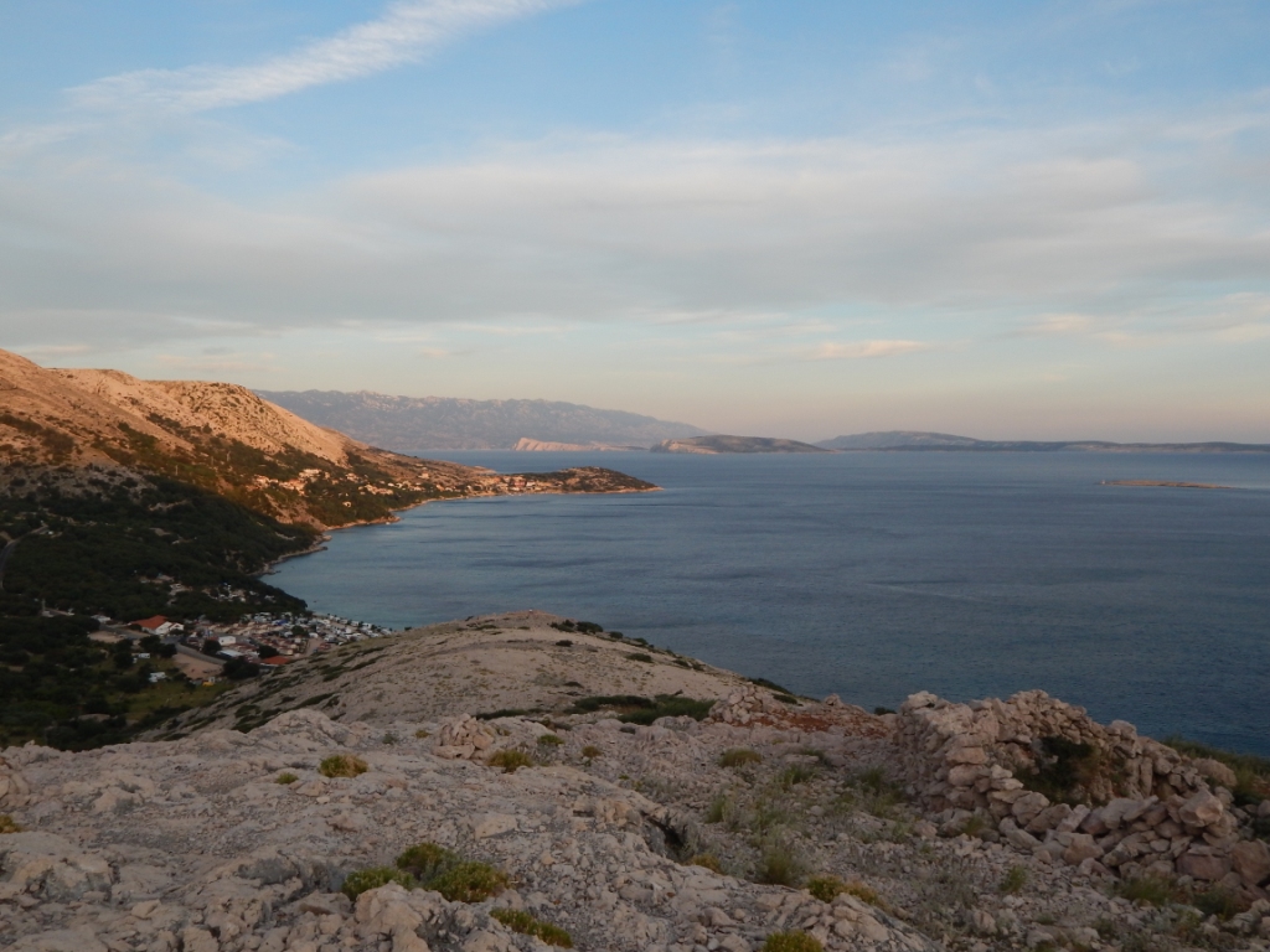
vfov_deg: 49.7
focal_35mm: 28
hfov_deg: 63.4
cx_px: 635
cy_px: 476
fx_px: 1027
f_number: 3.2
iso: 125
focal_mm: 5.1
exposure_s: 1/400
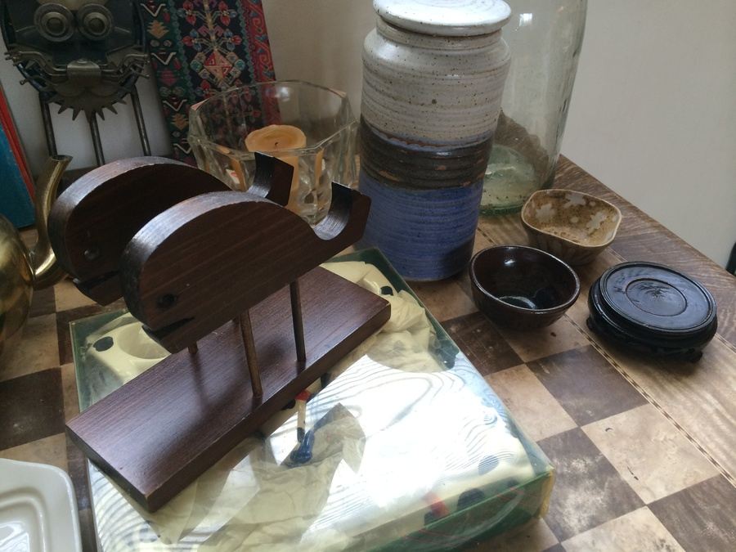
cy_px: 276
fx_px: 638
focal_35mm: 30
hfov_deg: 60.0
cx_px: 368
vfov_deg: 46.8
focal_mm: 4.12
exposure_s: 1/30
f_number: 2.2
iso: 40
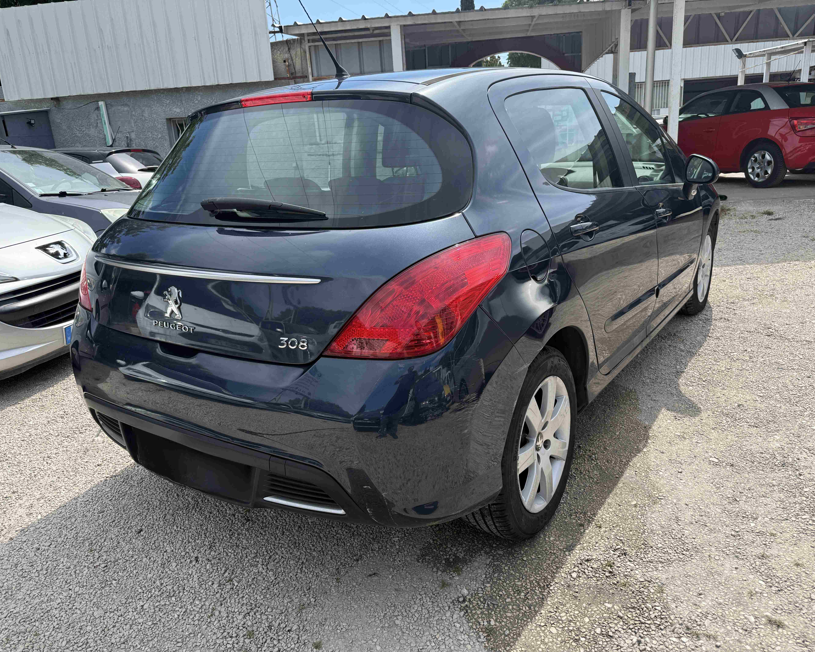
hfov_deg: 68.1
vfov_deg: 56.8
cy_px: 326
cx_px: 423
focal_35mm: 25
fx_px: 603
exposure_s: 1/2907
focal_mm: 6.76
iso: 80
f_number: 1.78
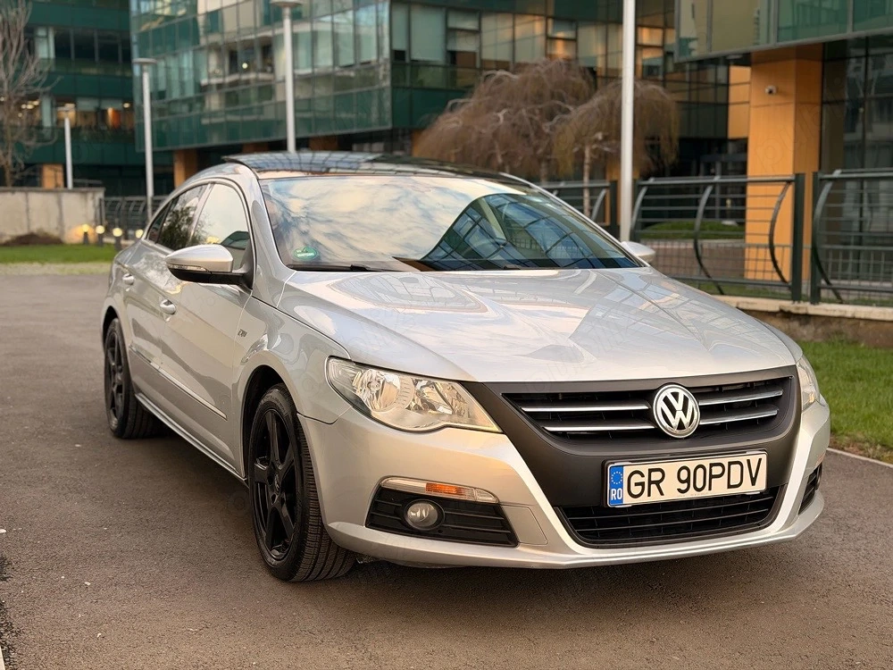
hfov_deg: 39.7
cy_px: 335
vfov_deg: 30.3
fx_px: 1238
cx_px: 446
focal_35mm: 48
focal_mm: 6.76
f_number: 1.78
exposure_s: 1/519
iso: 64
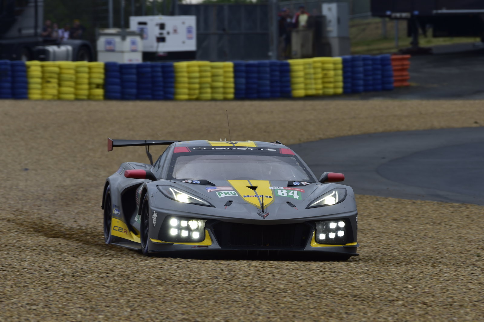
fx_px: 5240
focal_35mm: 390
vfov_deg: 3.5
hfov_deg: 5.3
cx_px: 242
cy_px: 161
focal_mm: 390
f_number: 9
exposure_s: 1/125
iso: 100
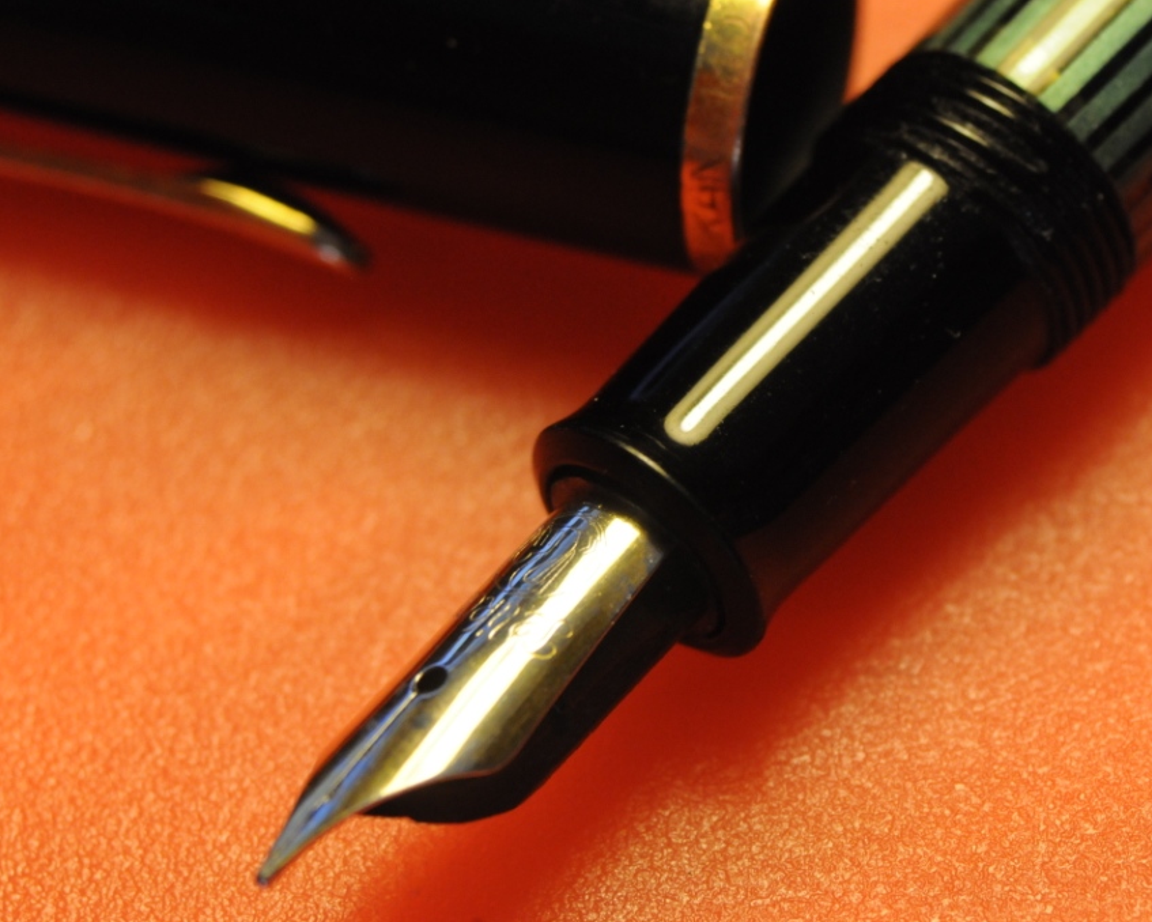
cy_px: 461
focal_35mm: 170
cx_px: 664
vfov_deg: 9.1
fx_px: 5797
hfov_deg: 11.3
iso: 1600
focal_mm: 100
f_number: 5.6
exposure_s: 1/20
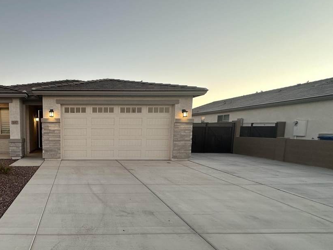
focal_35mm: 22
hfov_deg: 70.4
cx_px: 77
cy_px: 154
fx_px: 212
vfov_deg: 60.4
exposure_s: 1/99
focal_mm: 2.22
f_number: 2.2
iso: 125
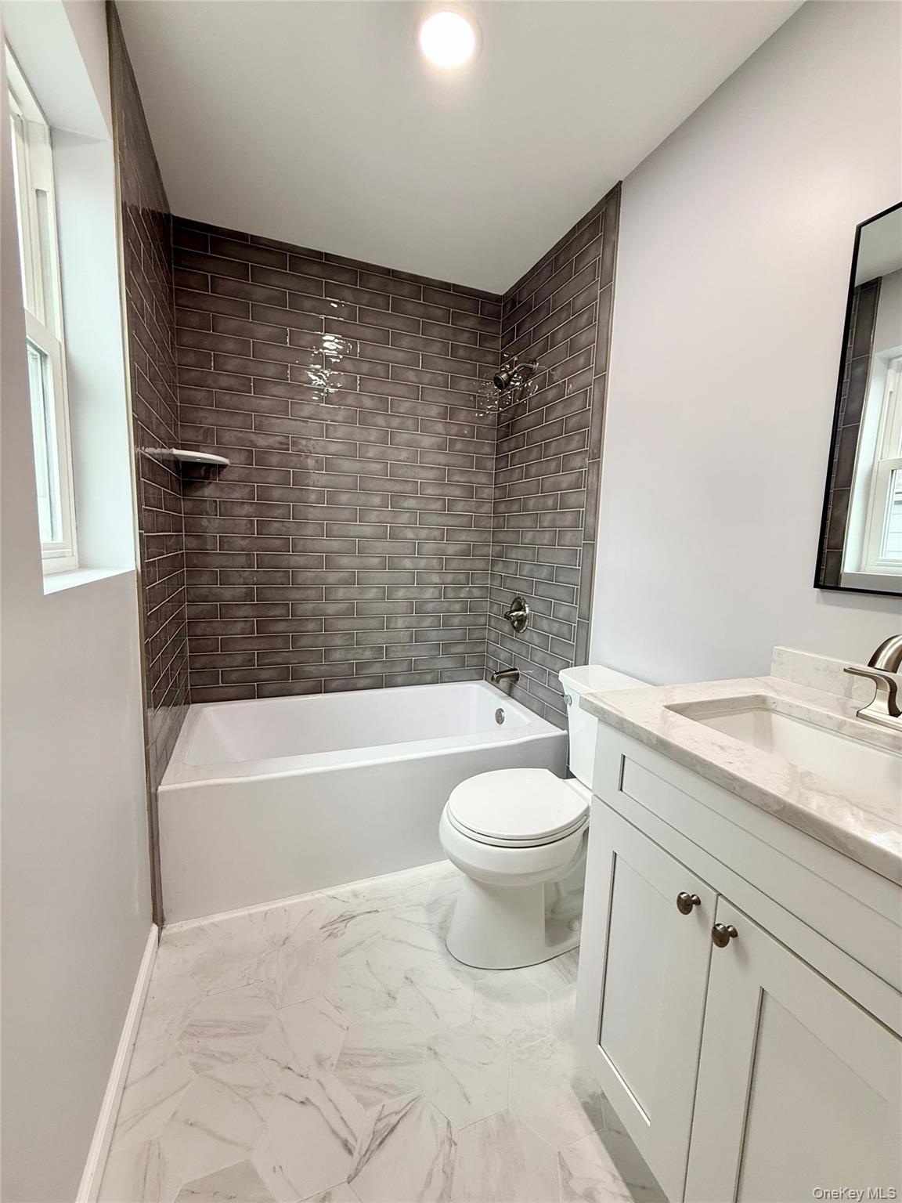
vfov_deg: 102.1
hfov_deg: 85.7
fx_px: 486
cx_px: 451
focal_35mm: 14
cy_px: 602
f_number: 2.2
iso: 125
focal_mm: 2.22
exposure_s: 1/99
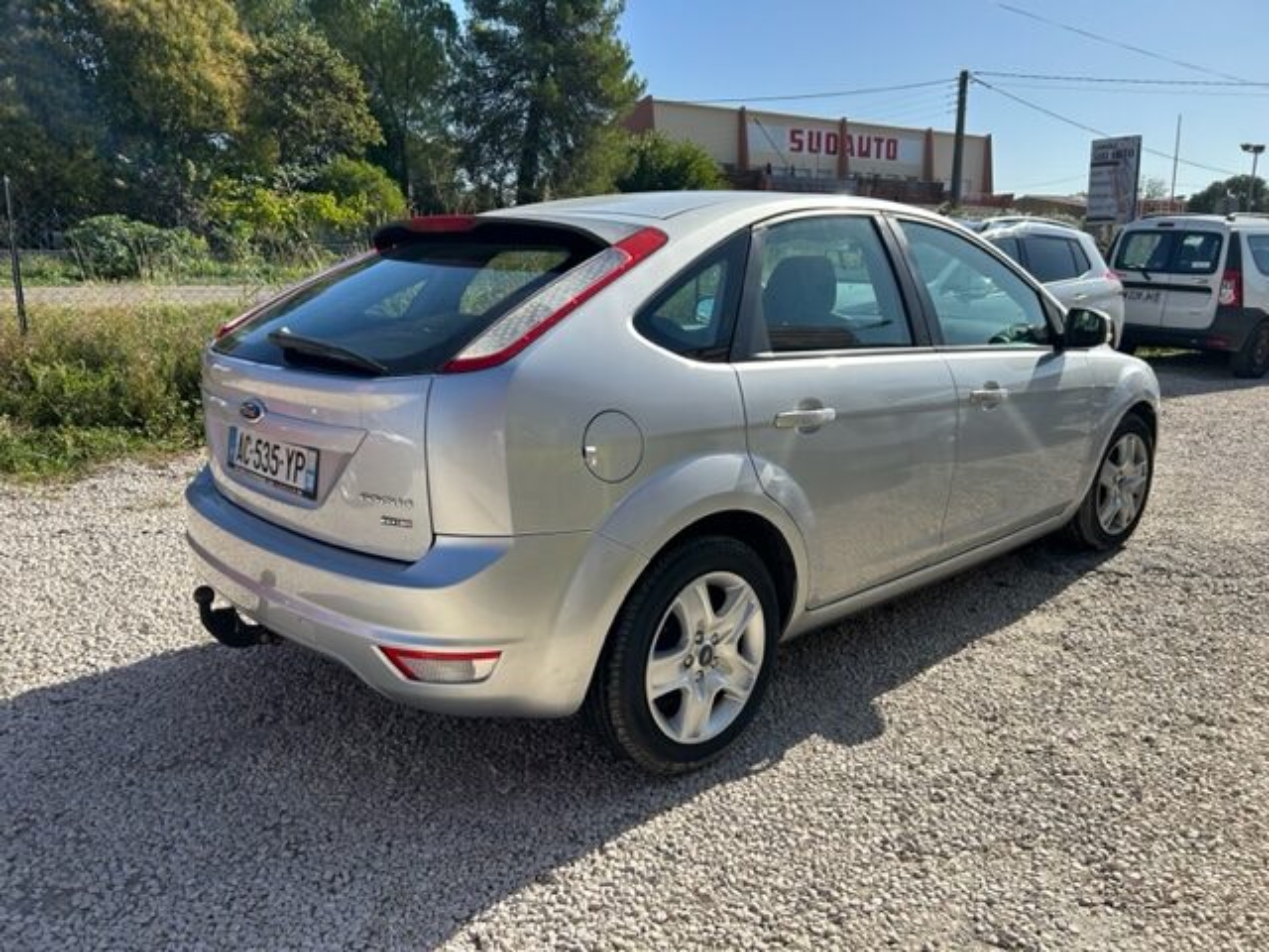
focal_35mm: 26
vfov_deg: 53.1
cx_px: 634
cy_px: 476
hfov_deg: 67.3
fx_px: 953
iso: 50
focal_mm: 5.7
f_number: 1.5
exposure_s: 1/3460
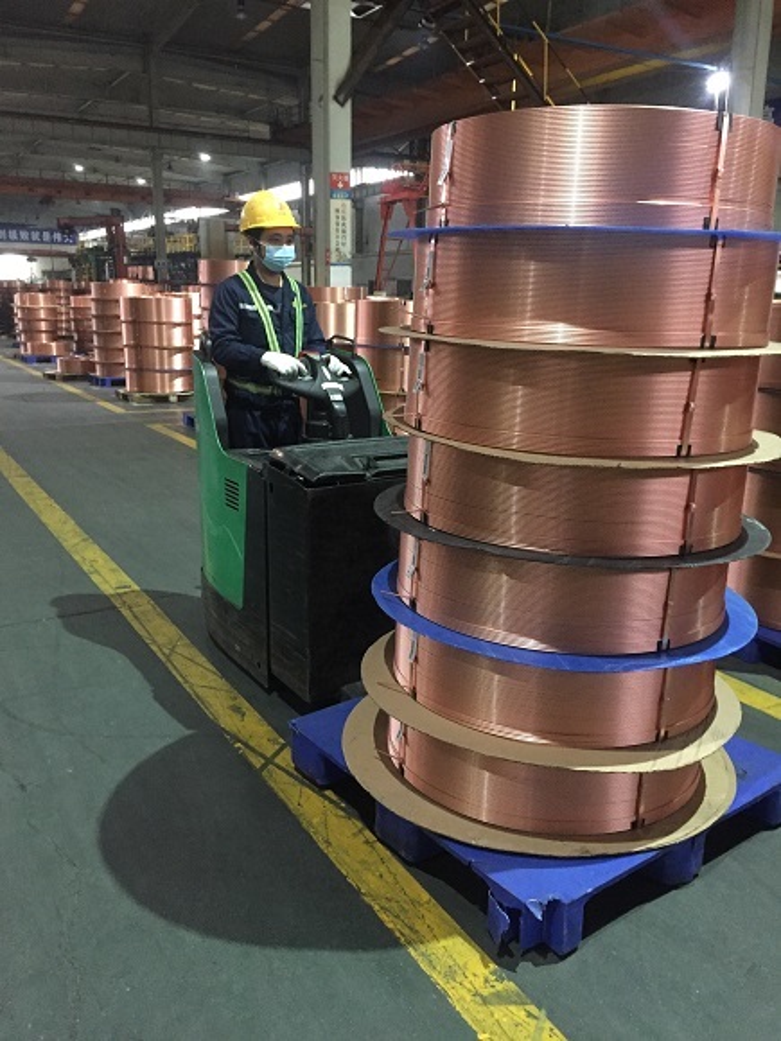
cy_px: 520
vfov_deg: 61.7
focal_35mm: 29
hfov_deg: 48.2
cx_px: 390
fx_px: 872
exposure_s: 1/17
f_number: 2.2
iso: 500
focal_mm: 4.15
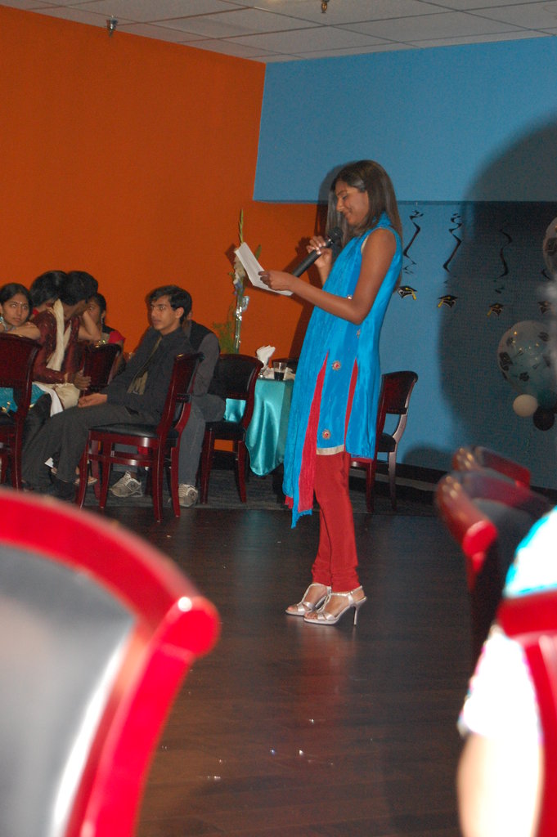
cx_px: 278
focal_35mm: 82
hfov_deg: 16.5
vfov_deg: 24.6
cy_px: 418
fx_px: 1918
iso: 1600
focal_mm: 55
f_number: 5.6
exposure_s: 1/60
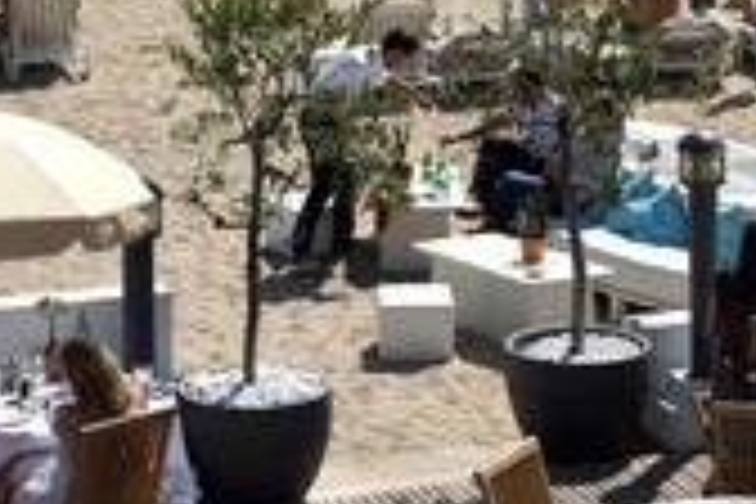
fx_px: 2625
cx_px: 414
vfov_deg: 10.8
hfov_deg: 16.4
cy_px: -45
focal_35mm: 125
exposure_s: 1/320
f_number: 14
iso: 200
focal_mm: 50
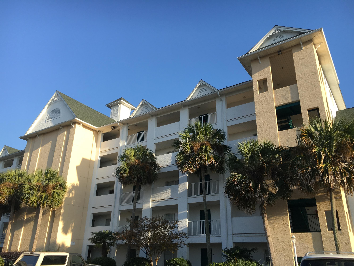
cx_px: 177
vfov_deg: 48.2
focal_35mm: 29
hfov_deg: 61.7
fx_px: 297
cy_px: 133
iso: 25
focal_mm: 4.15
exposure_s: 1/769
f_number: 2.2
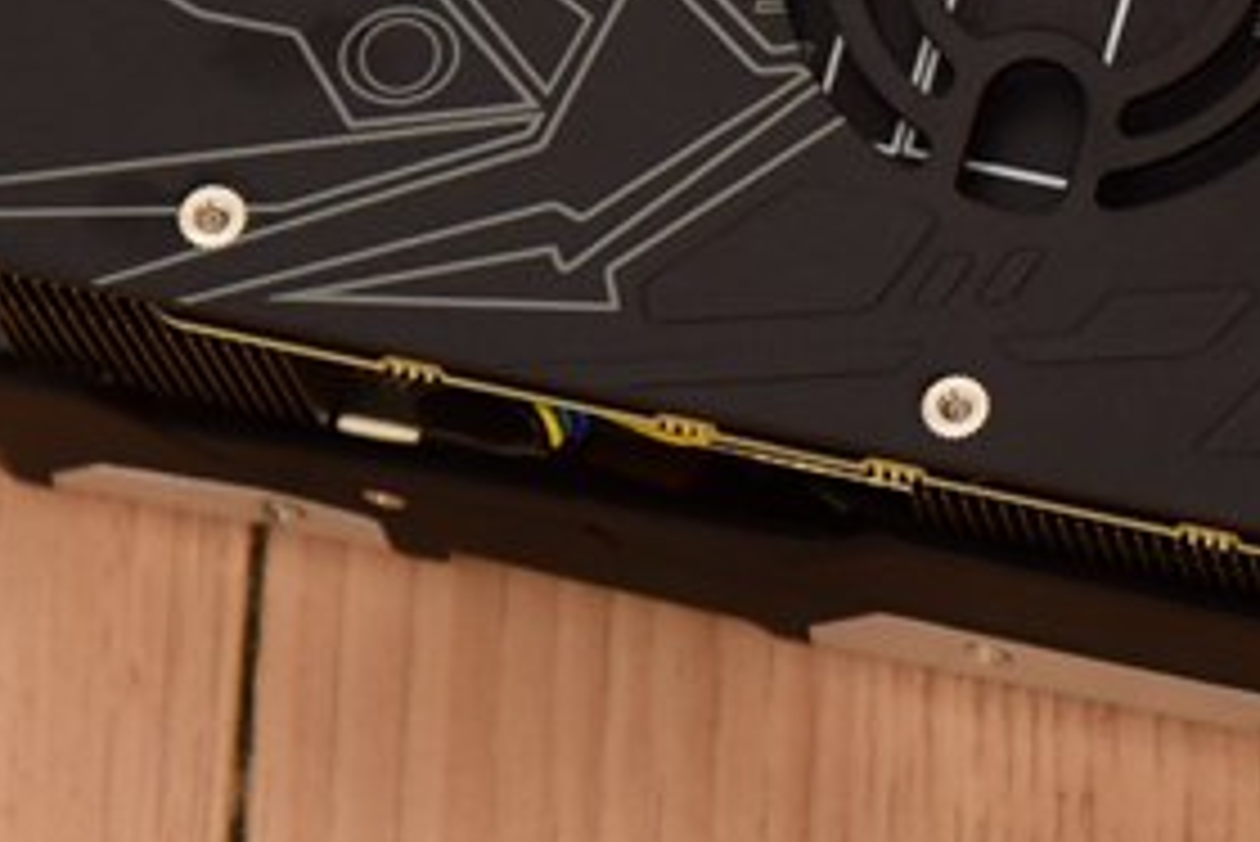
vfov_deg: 2.7
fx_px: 17998
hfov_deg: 4.0
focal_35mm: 514
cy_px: 288
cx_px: 1998
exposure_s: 1/60
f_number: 5.6
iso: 1600
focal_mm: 120
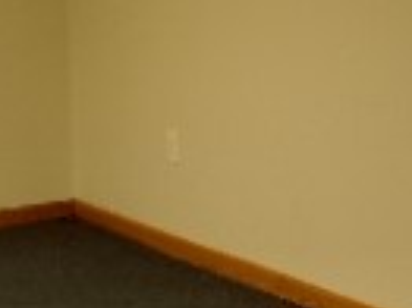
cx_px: 440
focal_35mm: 117
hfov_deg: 16.4
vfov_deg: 12.4
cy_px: -57
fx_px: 1391
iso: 200
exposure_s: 1/25
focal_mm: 4.3
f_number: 3
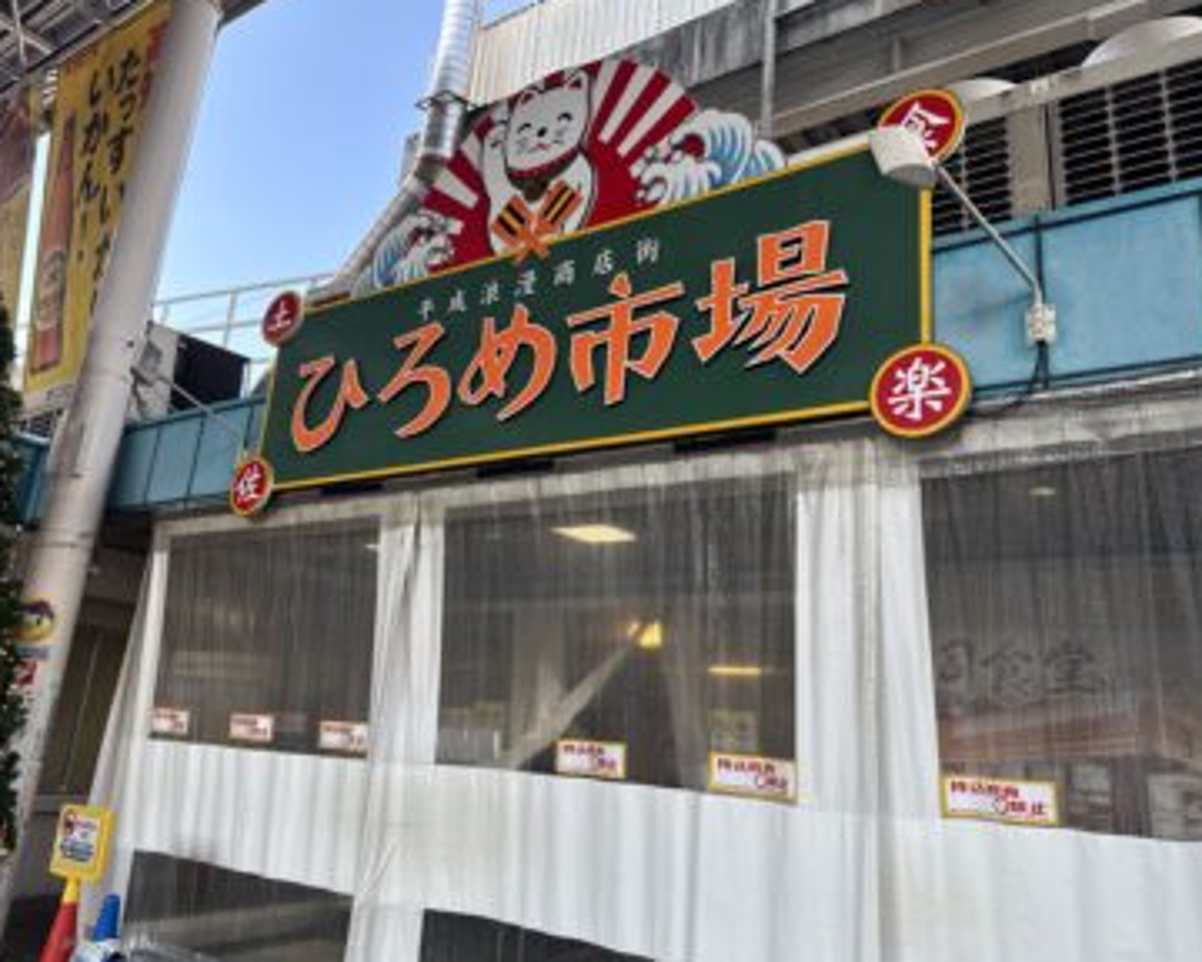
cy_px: 484
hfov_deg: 66.0
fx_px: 925
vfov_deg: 54.9
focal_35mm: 26
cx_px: 628
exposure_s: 1/287
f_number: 1.78
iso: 80
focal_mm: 6.76
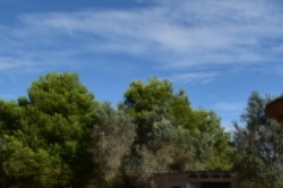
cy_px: 268
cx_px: 280
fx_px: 338
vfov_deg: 25.1
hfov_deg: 40.2
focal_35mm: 43
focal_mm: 10
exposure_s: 1/500
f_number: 11
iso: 400
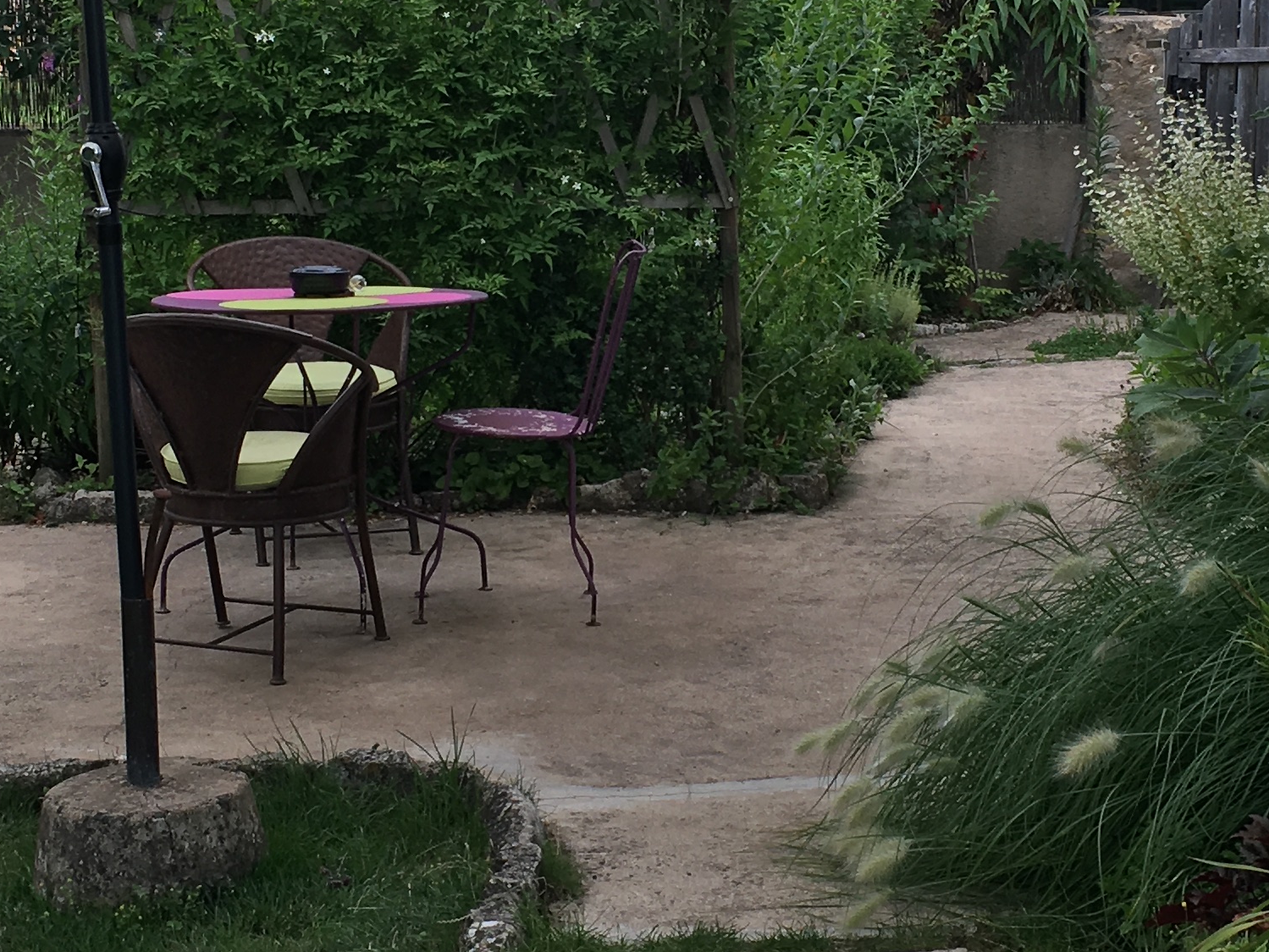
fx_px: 2859
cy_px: 337
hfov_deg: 25.0
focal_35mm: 78
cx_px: 702
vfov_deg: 18.9
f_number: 2.2
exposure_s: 1/434
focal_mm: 4.15
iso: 25
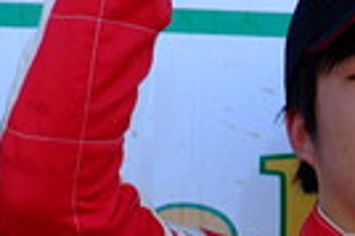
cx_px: 429
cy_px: 159
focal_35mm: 2418
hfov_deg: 0.9
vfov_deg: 0.6
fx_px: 23815
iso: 100
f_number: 5.6
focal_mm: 300
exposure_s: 1/114
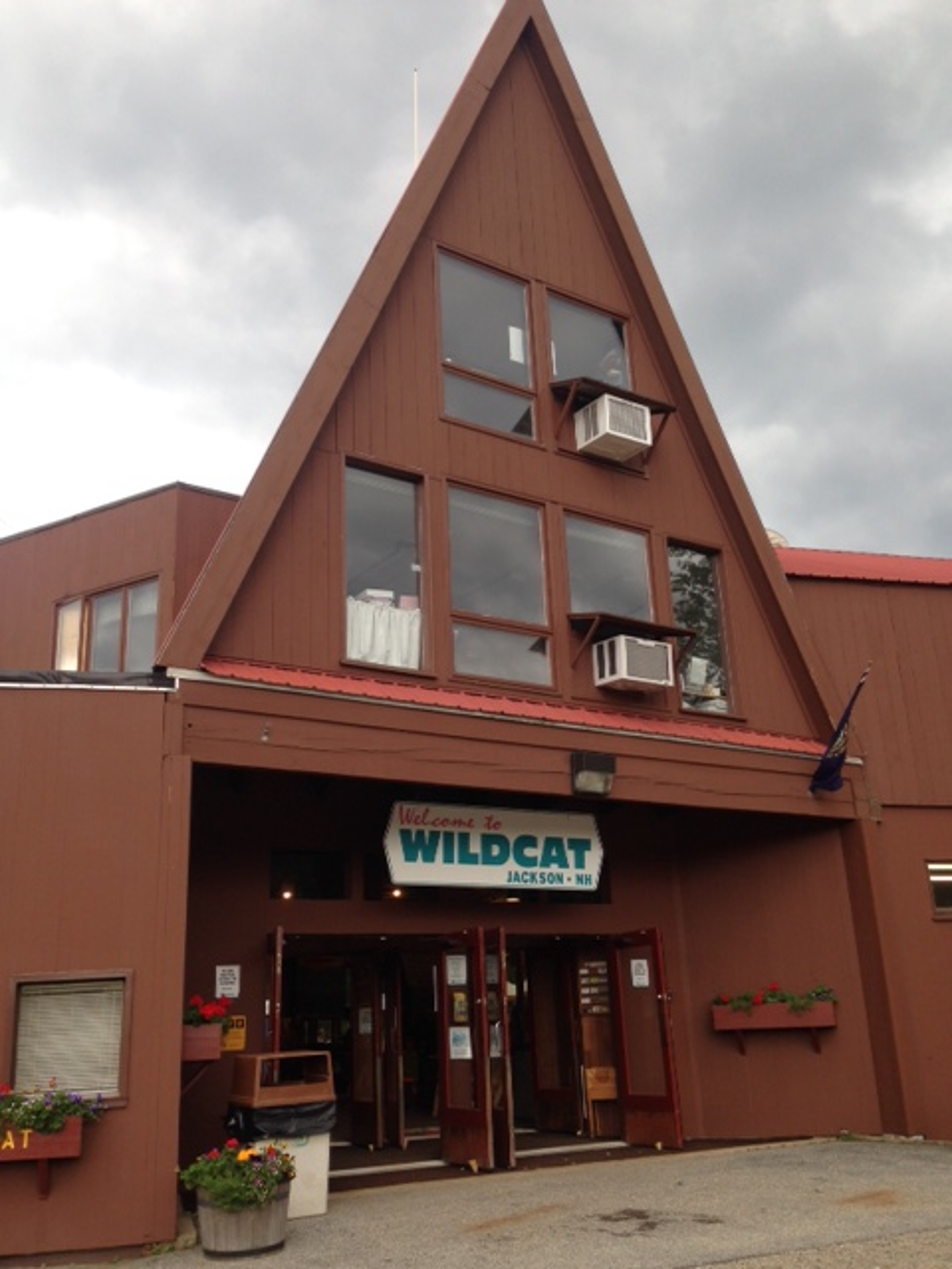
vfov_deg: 55.4
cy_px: 634
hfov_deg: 42.9
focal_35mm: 33
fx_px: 1210
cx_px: 476
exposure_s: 1/180
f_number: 2.4
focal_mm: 4.12
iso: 50
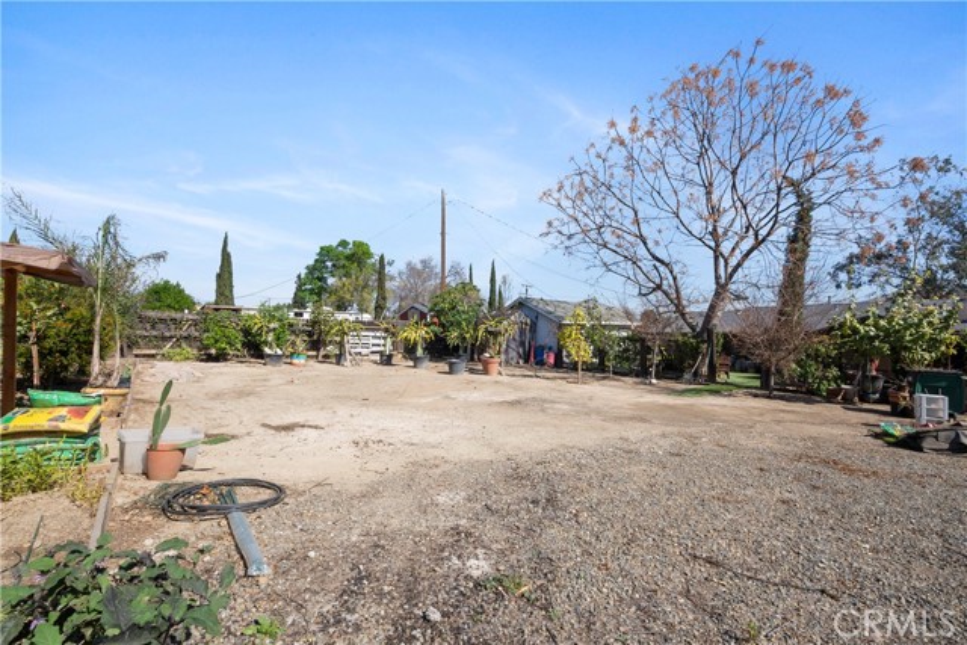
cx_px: 484
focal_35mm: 16
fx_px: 430
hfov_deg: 96.7
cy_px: 322
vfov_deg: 73.8
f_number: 22
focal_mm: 16
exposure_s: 1/5
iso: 64
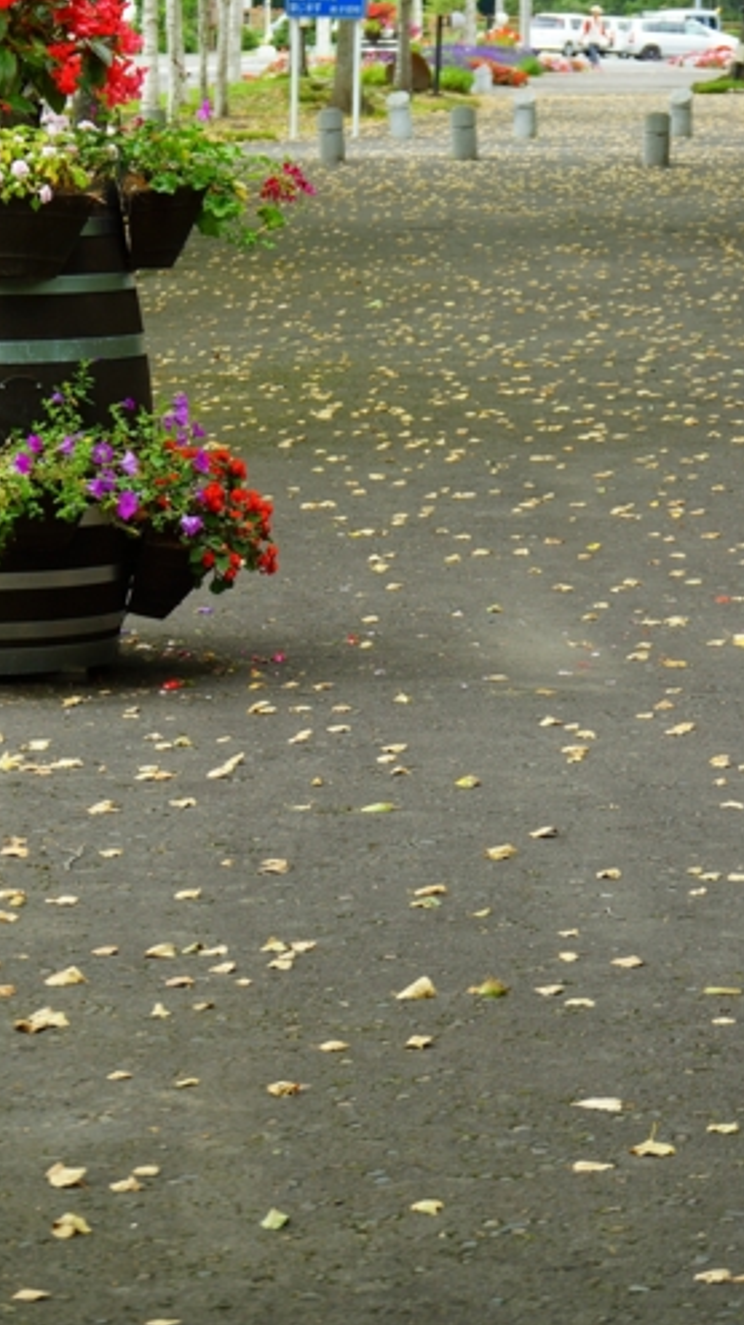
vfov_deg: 14.4
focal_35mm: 149
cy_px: 629
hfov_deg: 8.1
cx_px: 157
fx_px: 5232
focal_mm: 59
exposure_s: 1/100
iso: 100
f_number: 5.6
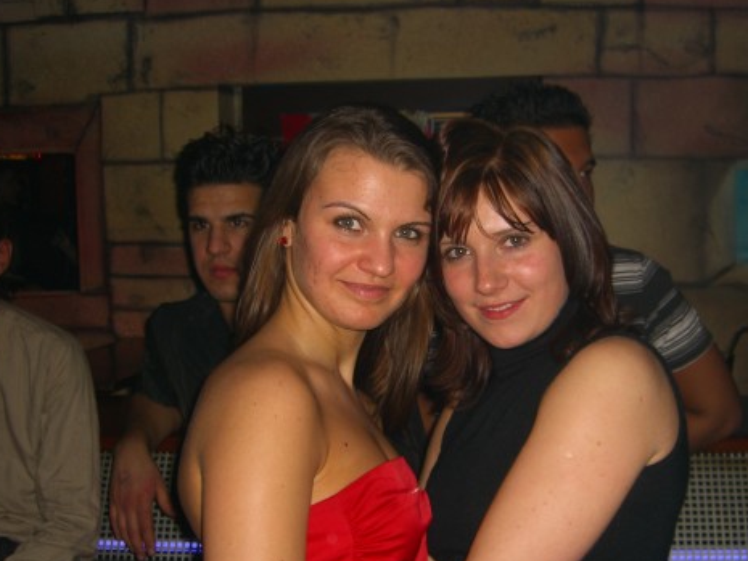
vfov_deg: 29.6
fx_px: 1059
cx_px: 434
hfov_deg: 38.8
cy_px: 326
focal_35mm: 49
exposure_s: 1/60
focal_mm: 7.9
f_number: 2.8
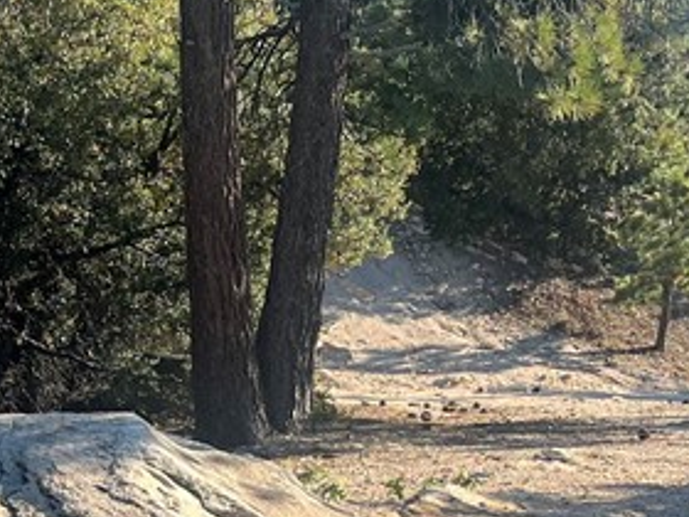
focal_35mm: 95
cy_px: 675
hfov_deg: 20.4
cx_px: 133
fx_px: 1891
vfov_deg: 14.9
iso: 50
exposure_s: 1/1808
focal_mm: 5.7
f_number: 1.5
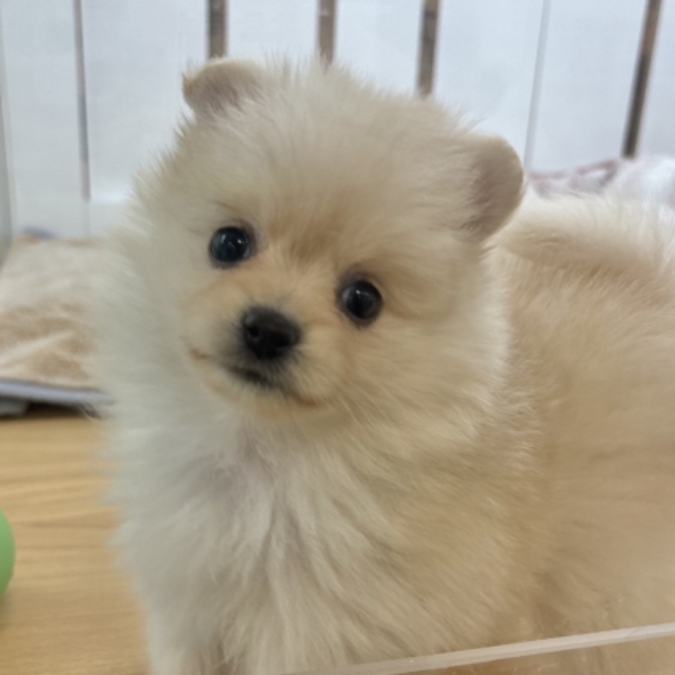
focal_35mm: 35
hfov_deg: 47.1
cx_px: 297
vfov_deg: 47.2
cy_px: 358
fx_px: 772
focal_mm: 5.96
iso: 64
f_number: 1.6
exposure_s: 1/100
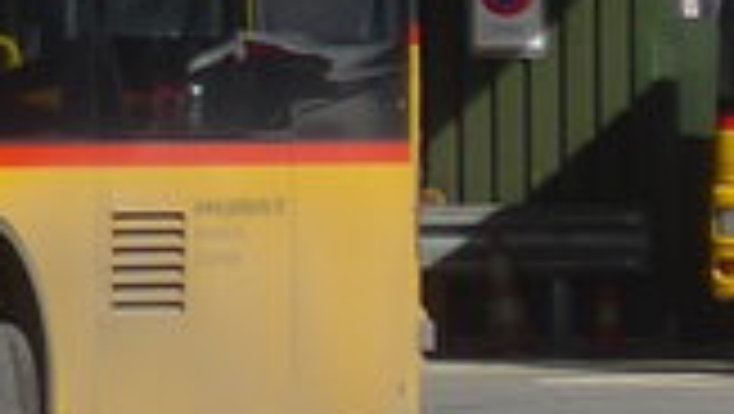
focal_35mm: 883
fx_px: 17200
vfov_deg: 1.4
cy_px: -450
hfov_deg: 2.4
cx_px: -1716
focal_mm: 21.6
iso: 80
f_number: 4.9
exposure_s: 1/800
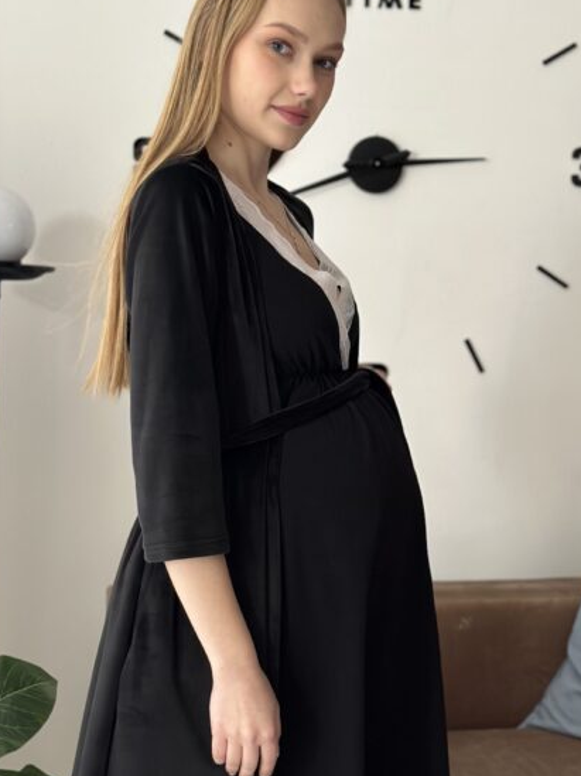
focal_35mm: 70
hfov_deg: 21.0
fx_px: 1568
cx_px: 341
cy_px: 452
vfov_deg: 27.8
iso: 250
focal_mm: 6.86
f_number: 1.78
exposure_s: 1/50
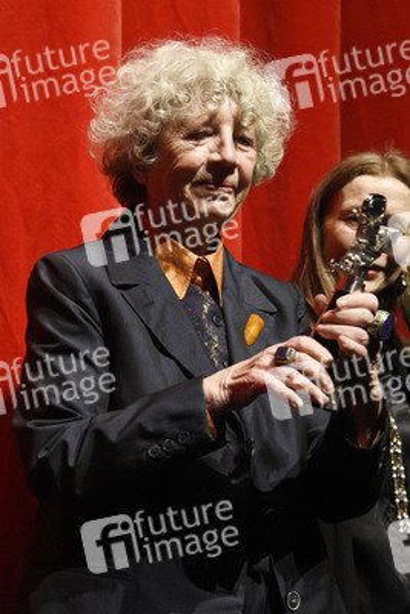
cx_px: 205
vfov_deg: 24.8
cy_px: 307
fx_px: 1400
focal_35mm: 82
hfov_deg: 16.7
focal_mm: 82
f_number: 5.6
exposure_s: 1/125
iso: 5000
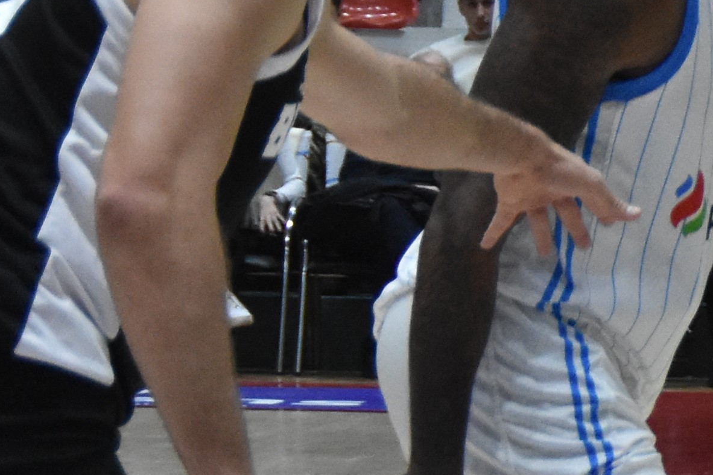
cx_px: 1351
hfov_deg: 4.3
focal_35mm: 472
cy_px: 282
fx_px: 9347
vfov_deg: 2.9
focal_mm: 62
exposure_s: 1/800
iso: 2800
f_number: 4.8
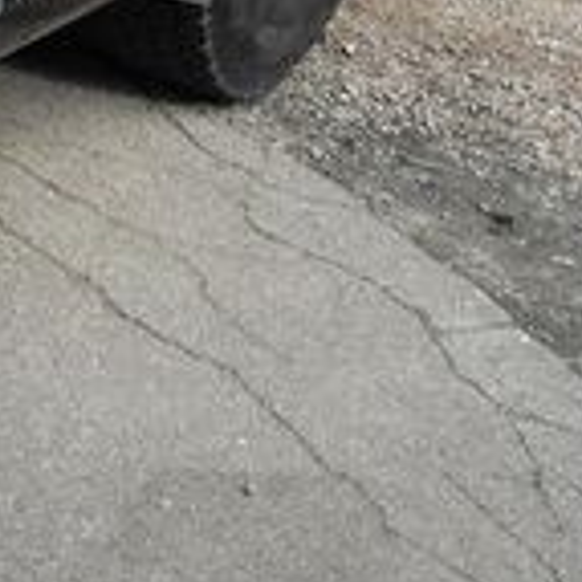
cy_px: 49
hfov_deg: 14.2
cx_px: -407
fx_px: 2111
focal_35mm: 111
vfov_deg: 15.5
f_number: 2.8
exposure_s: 1/250
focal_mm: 6
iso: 80
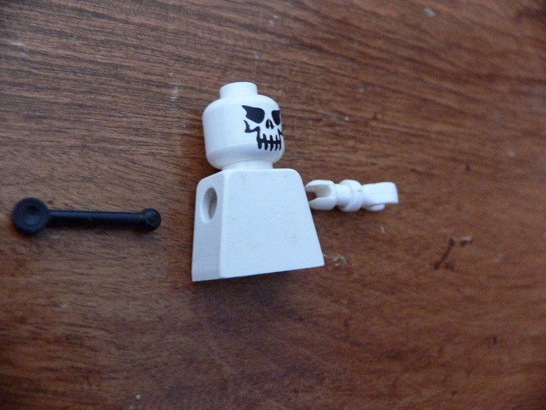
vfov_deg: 40.7
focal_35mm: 35
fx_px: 552
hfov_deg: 52.6
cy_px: 205
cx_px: 273
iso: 400
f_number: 2.8
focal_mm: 4.6
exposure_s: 1/15
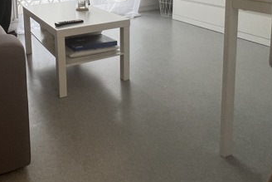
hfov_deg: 54.5
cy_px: -9
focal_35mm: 33
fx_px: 249
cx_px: 68
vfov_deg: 35.3
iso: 100
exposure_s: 1/99
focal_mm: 1.57
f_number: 1.8
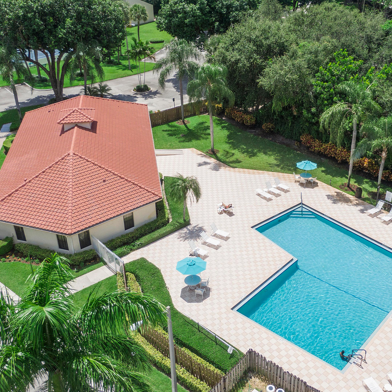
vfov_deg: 42.8
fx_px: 500
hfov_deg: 42.7
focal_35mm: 39
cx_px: 230
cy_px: 196
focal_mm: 5.69
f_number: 3.2
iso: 100
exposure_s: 1/1250
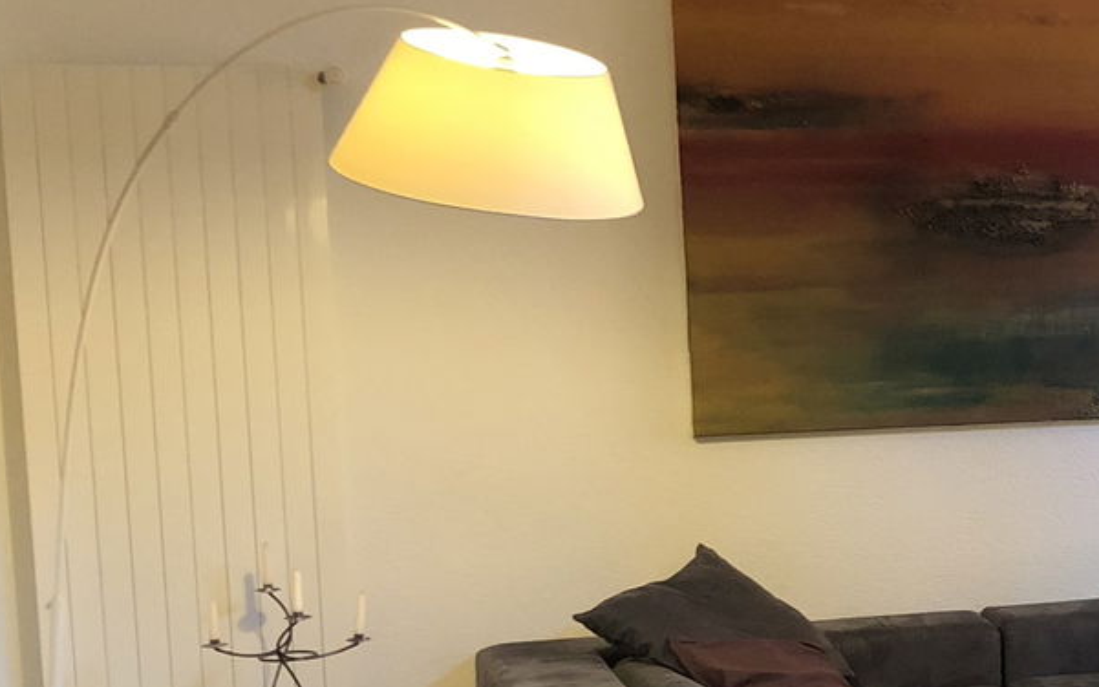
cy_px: 524
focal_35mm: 79
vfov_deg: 16.4
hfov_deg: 24.3
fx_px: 2367
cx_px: 1234
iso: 100
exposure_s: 1/17
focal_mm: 4
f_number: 1.8
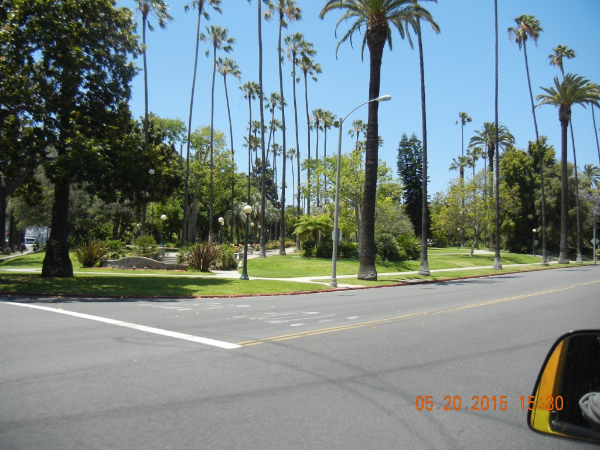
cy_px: 225
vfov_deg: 46.8
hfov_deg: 60.0
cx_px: 300
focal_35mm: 30
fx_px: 520
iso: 160
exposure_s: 1/276
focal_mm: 5.4
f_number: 7
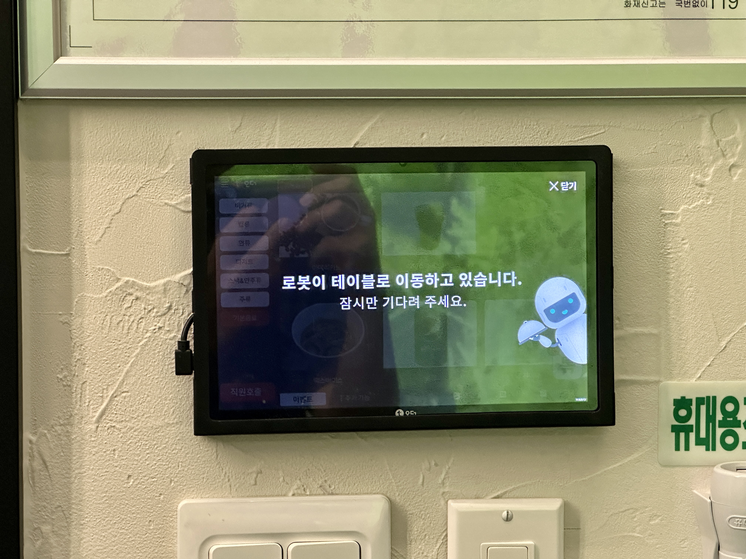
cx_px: 373
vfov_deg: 19.1
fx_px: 1659
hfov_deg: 25.3
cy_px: 280
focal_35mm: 77
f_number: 2.8
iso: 640
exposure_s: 1/40
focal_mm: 9
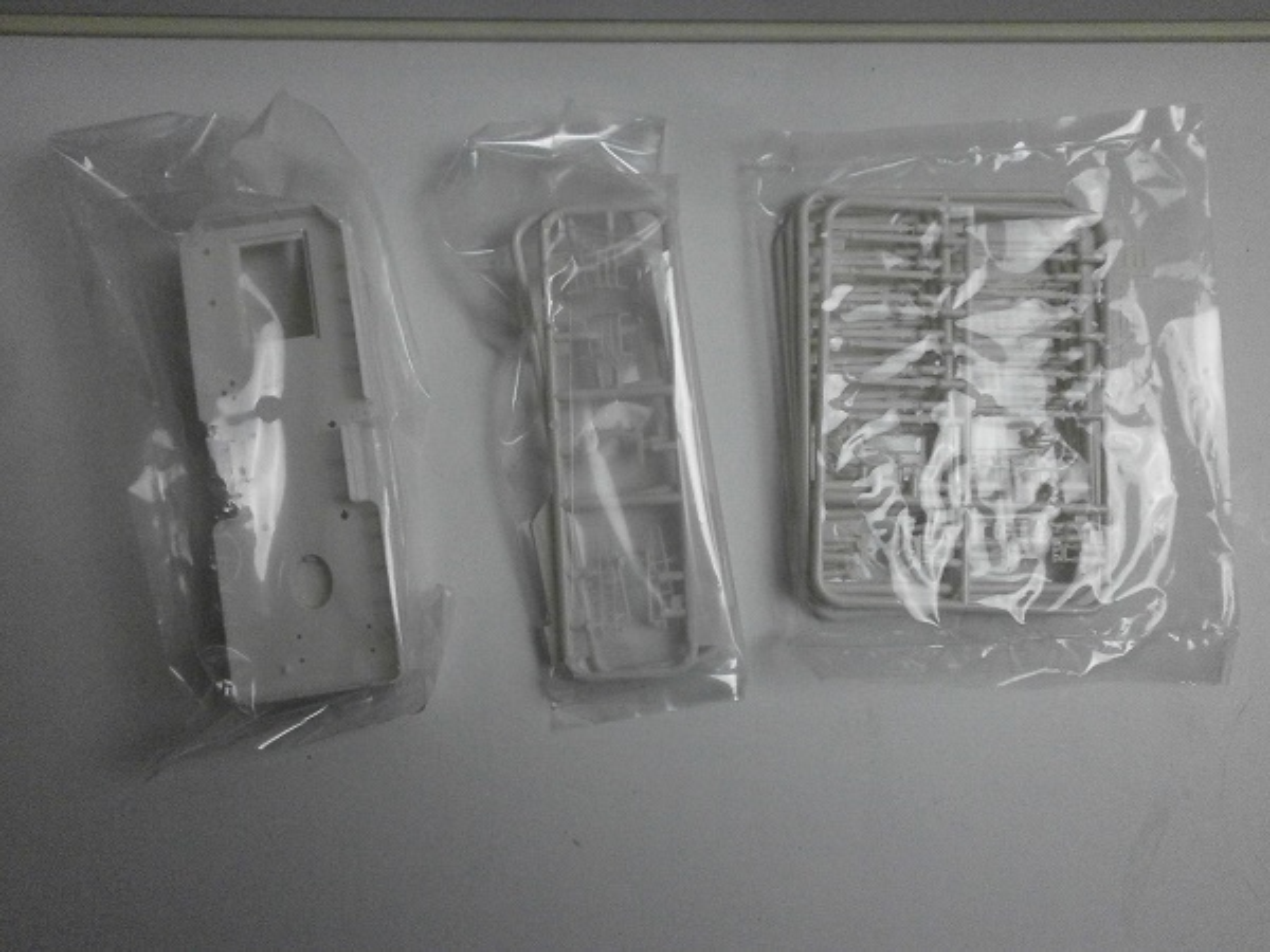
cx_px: 635
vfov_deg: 44.2
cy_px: 476
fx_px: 1174
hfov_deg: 56.8
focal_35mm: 32
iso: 800
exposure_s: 1/200
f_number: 3.1
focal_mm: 5.8
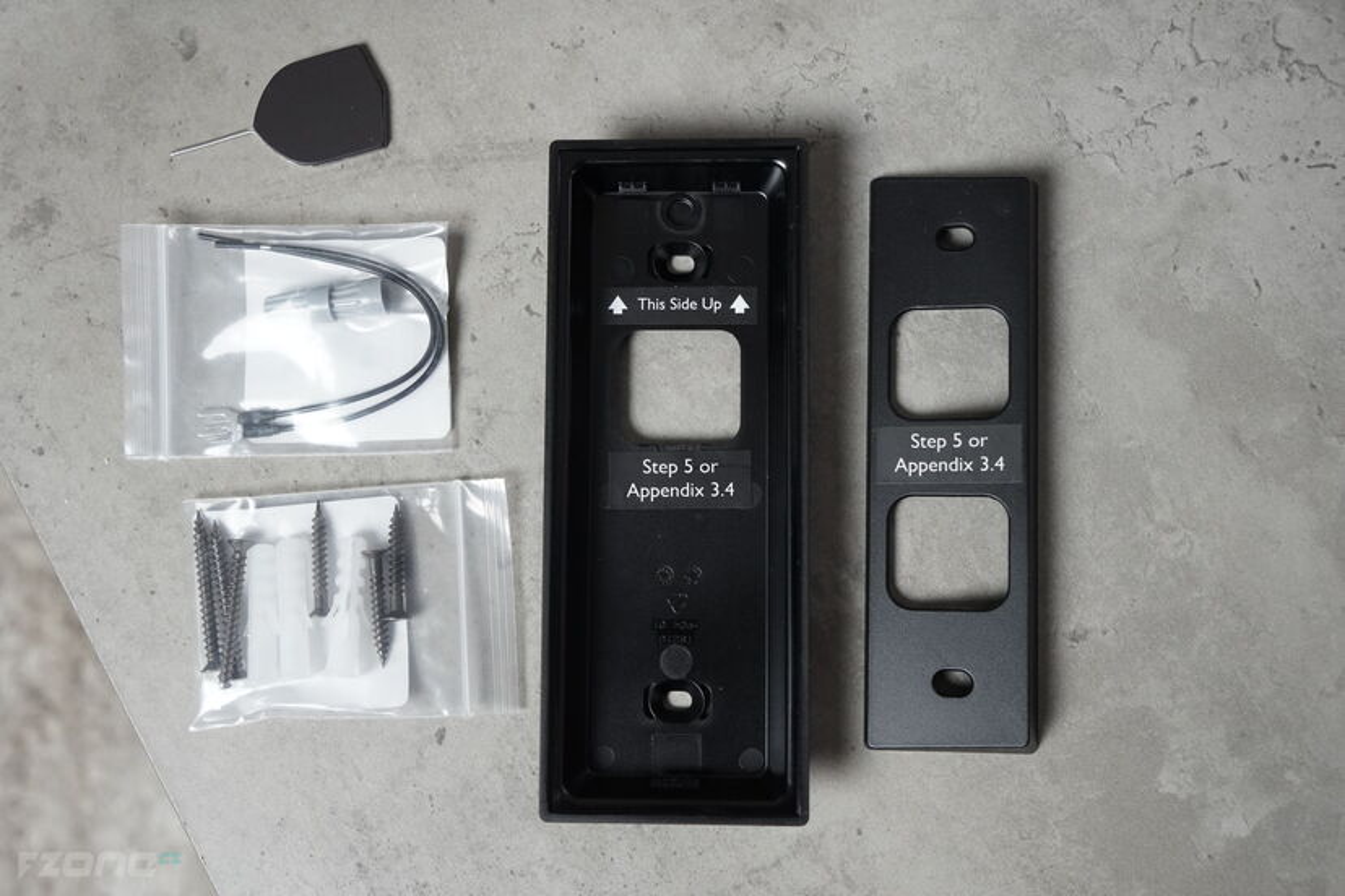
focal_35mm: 40
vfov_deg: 33.4
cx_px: 672
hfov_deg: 48.5
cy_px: 448
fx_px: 1494
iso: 2500
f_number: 7.1
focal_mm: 40
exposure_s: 1/125
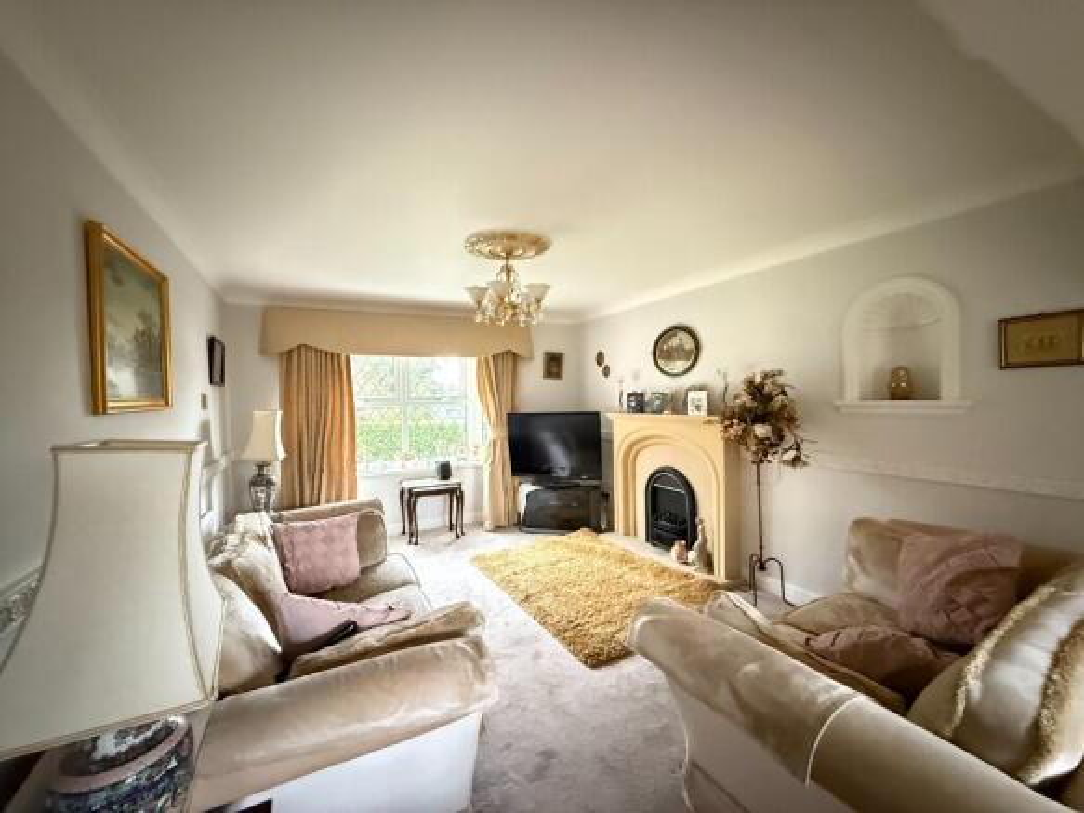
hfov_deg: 102.1
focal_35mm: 14
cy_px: 406
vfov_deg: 85.7
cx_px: 542
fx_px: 438
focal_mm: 2.22
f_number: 2.2
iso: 2500
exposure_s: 1/30
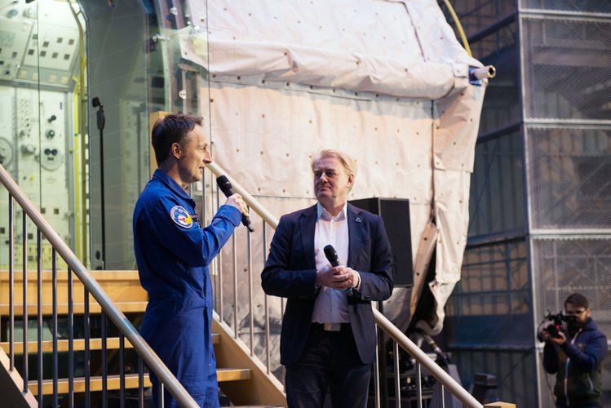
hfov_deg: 28.8
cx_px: 306
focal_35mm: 70
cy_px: 204
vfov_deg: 19.5
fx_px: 1188
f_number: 3.2
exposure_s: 1/40
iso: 1000
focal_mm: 70
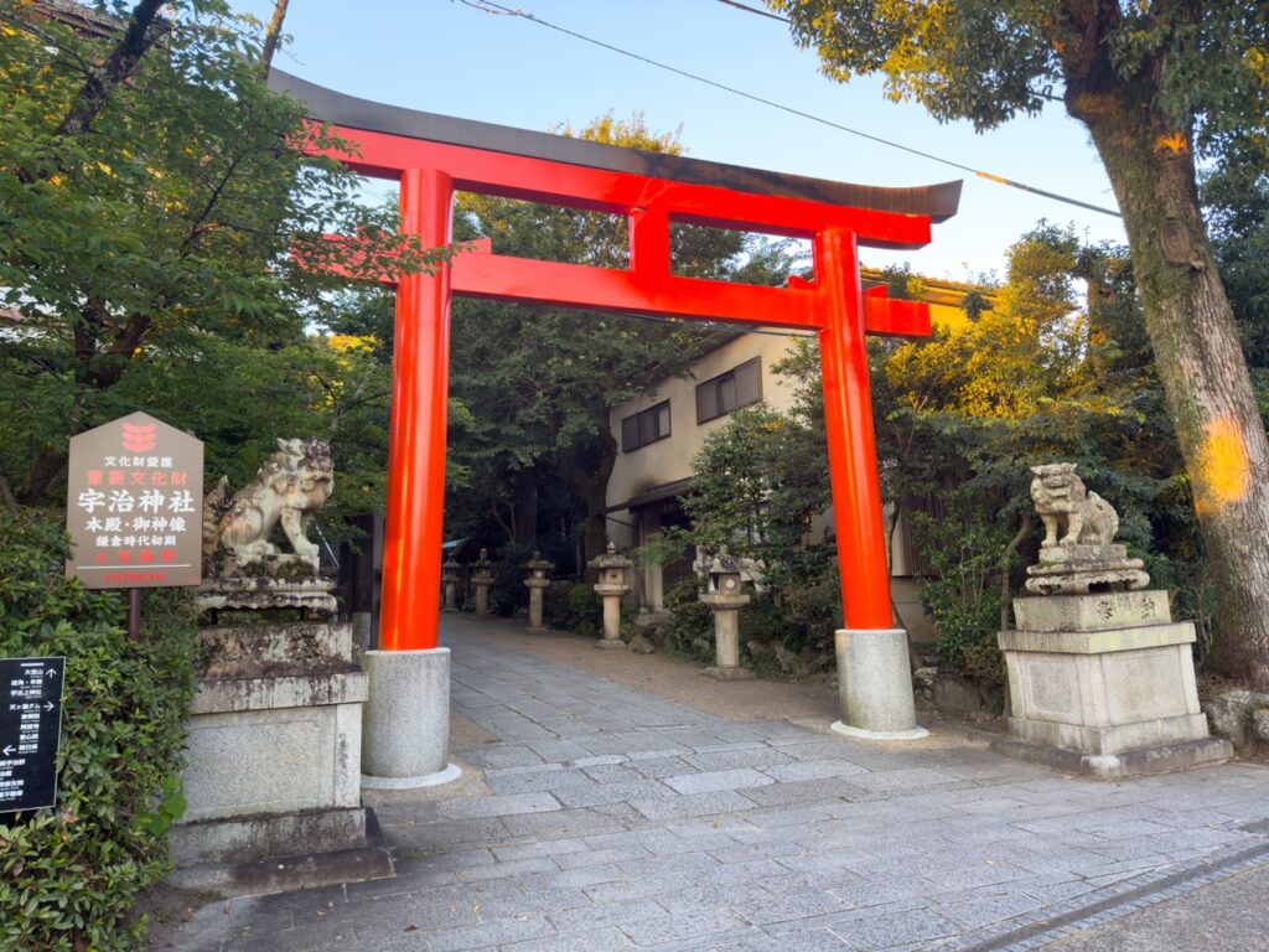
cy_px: 476
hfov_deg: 71.6
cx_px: 634
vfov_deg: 56.8
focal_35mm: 24
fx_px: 880
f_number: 1.8
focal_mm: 6.86
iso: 125
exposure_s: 1/120
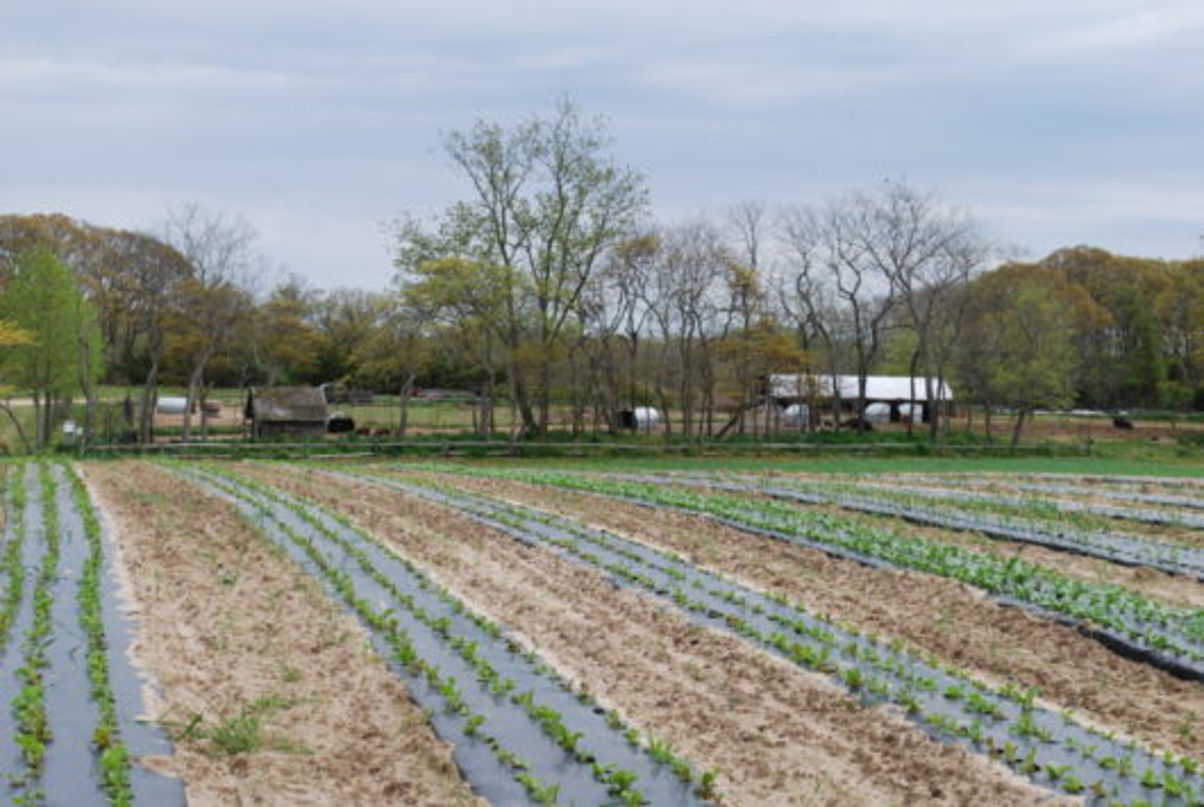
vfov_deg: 20.7
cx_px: 602
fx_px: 2210
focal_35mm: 66
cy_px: 404
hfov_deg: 30.5
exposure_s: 1/200
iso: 200
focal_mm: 44
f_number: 10
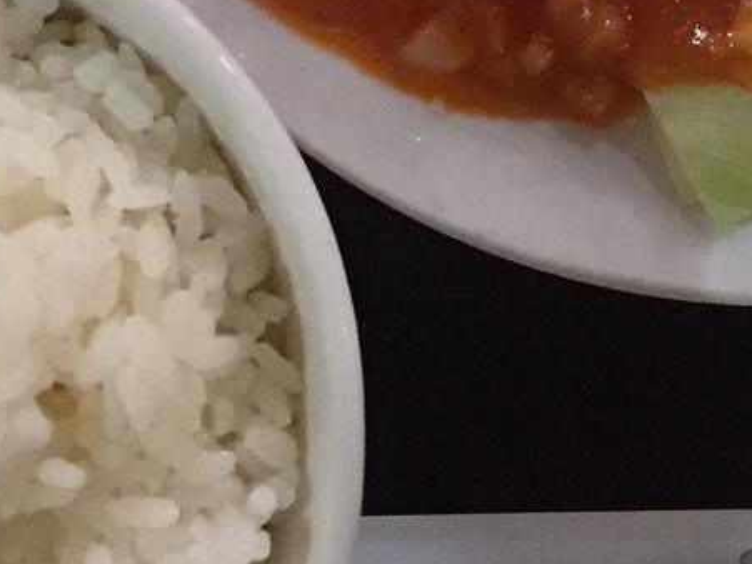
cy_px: -307
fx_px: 2280
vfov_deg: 13.2
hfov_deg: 18.4
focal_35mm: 105
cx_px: 700
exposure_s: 1/30
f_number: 2.2
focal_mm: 4.15
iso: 200
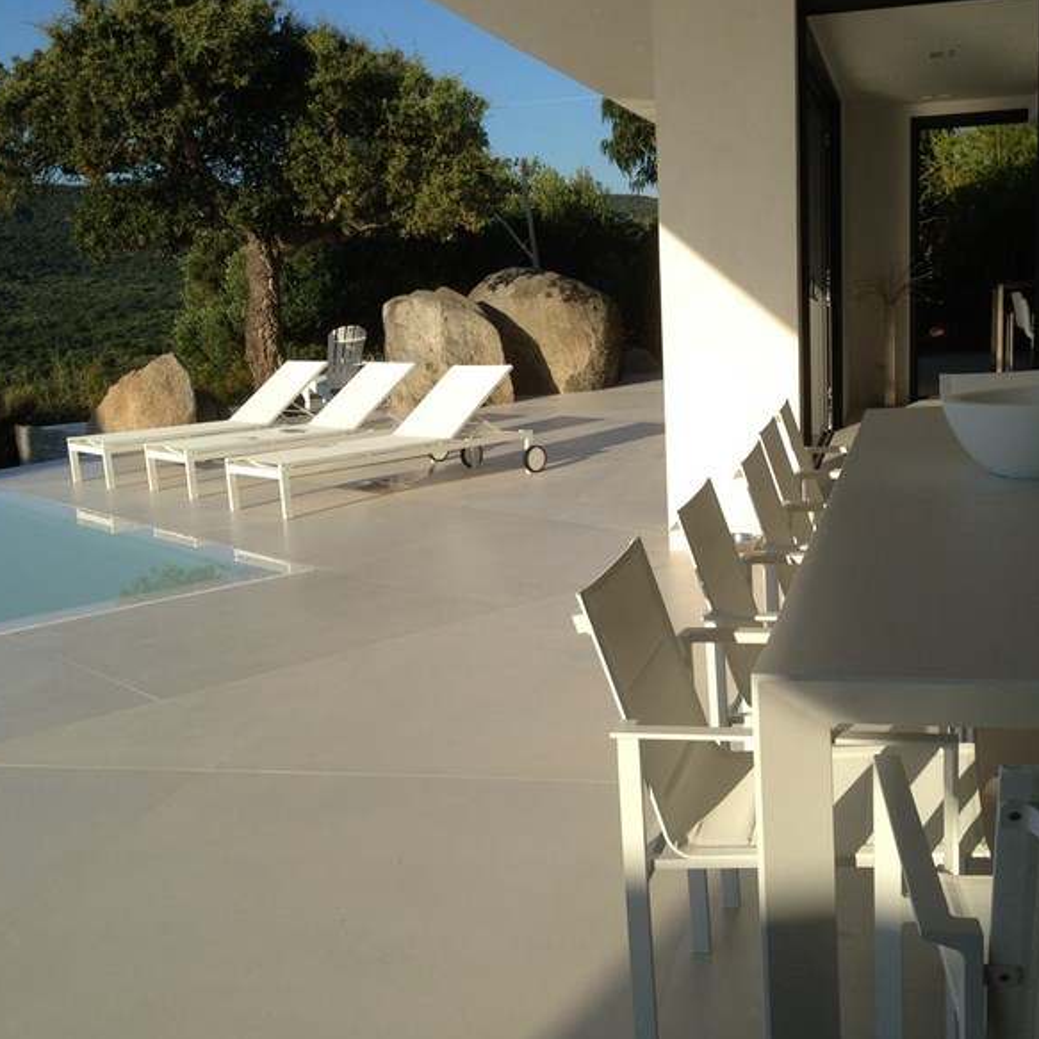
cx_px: 604
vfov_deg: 41.9
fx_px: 1358
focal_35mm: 40
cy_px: 529
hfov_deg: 41.7
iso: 50
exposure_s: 1/1642
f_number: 2.4
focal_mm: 4.13
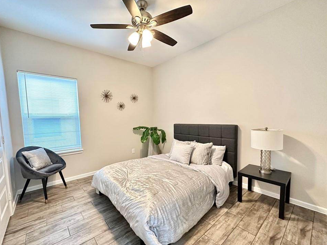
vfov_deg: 81.7
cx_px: 154
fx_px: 142
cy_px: 130
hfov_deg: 98.1
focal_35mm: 15
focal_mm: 2.22
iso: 500
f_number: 2.2
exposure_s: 1/60
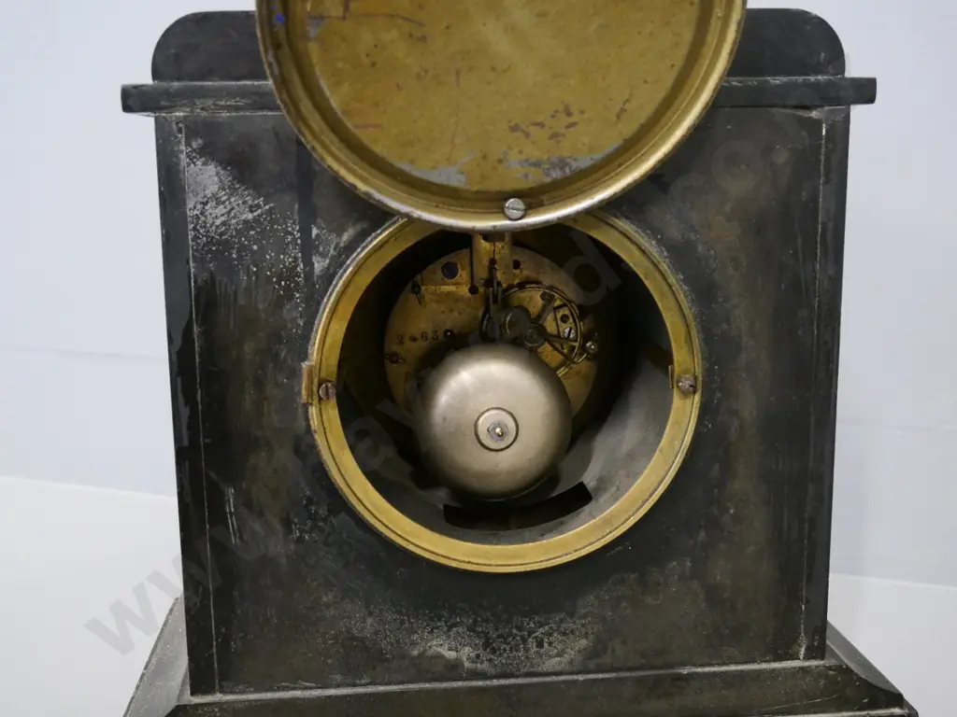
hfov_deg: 46.8
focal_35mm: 40
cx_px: 478
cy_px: 358
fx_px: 1106
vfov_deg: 36.0
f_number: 6.3
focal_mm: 20
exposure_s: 1/20
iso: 3200
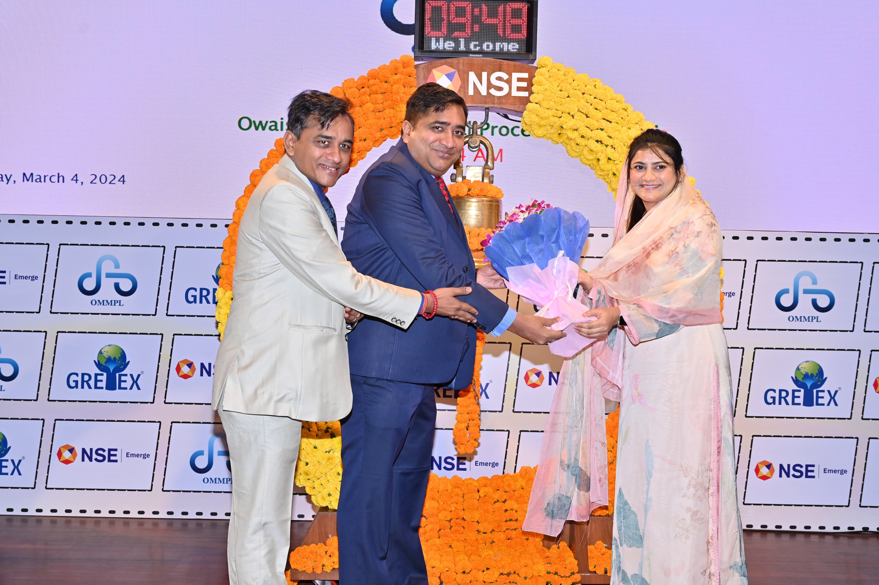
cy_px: 292
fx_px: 1025
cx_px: 440
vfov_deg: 31.9
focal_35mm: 42
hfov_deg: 46.4
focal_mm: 42
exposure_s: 1/160
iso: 400
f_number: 5.6
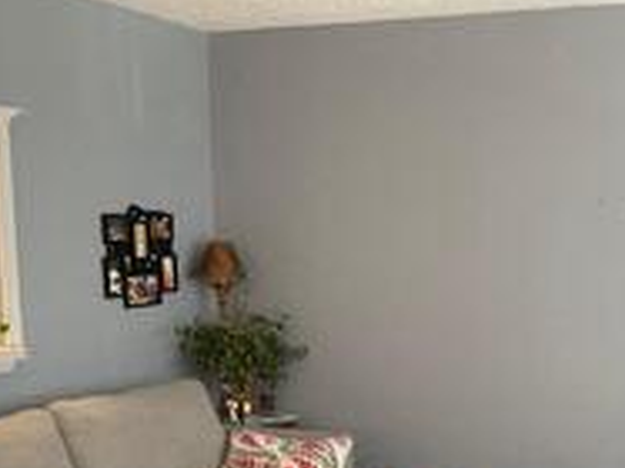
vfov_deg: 23.2
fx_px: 1083
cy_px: 485
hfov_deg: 32.0
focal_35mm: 60
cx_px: 411
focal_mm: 3.99
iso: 250
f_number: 1.8
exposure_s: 1/60
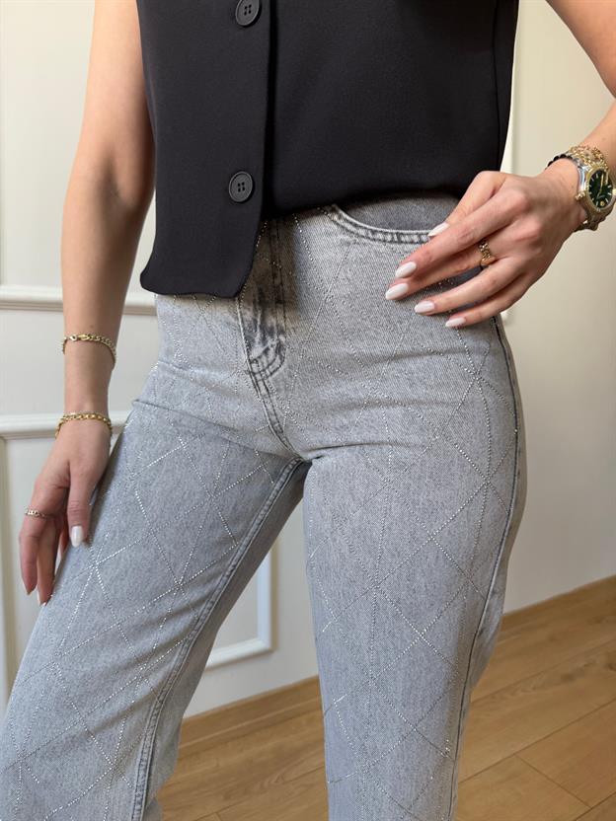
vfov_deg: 71.6
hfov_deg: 56.8
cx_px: 308
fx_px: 569
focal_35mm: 24
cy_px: 410
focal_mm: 6.76
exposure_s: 1/100
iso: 100
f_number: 1.78
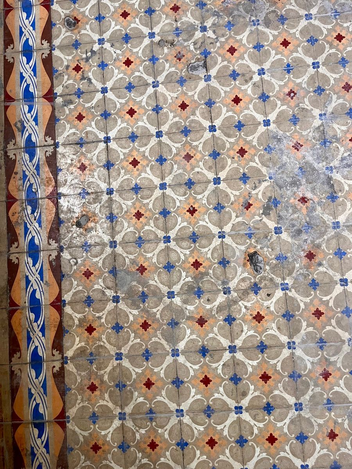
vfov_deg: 67.3
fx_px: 353
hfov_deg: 53.1
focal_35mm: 26
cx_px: 176
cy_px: 234
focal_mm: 5.1
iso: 125
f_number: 1.6
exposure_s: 1/68
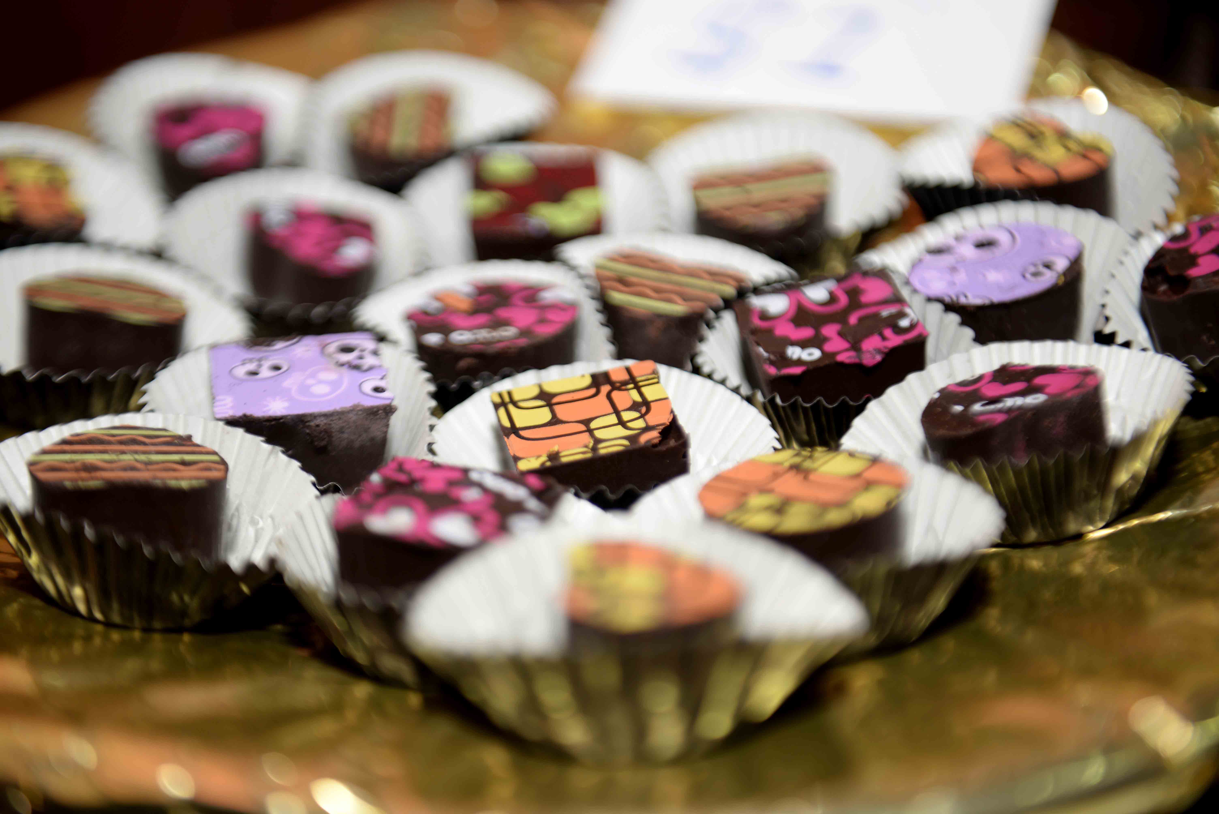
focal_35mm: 70
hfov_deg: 28.8
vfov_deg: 19.5
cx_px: 610
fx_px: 2371
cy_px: 407
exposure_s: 1/125
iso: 200
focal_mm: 70
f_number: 2.8
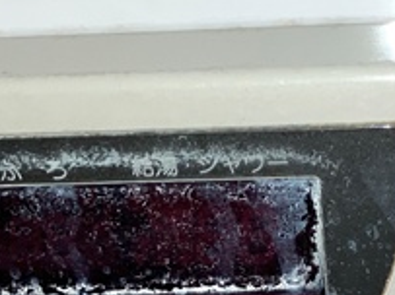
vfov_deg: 13.8
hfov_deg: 18.5
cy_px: 316
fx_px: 1197
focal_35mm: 105
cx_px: 346
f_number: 1.8
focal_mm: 3.99
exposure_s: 1/7
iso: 20
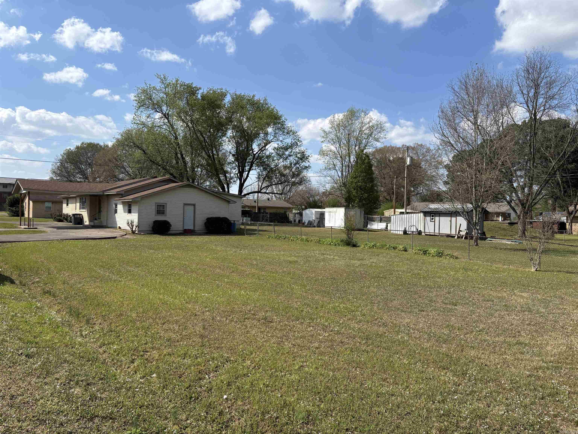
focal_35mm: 26
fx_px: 434
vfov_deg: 53.1
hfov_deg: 67.3
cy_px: 217
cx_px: 289
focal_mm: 5.96
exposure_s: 1/3413
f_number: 1.6
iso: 50
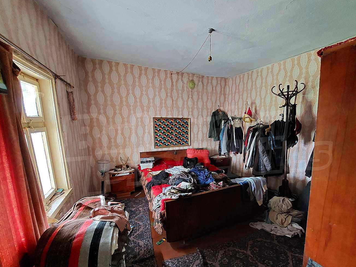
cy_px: 151
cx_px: 196
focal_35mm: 15
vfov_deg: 81.3
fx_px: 154
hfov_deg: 97.8
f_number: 2.2
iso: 800
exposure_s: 1/20
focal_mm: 1.74
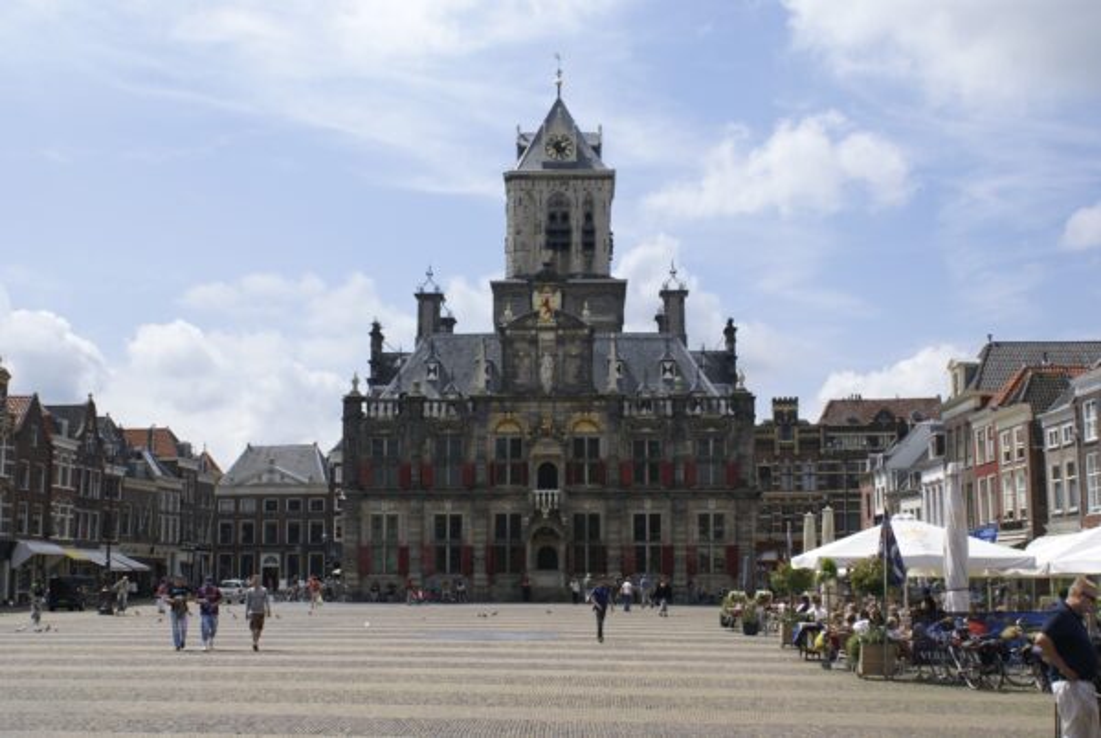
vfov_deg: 32.0
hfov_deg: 46.3
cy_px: 369
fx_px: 1286
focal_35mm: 42
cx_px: 550
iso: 100
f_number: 11
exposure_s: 1/160
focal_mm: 28
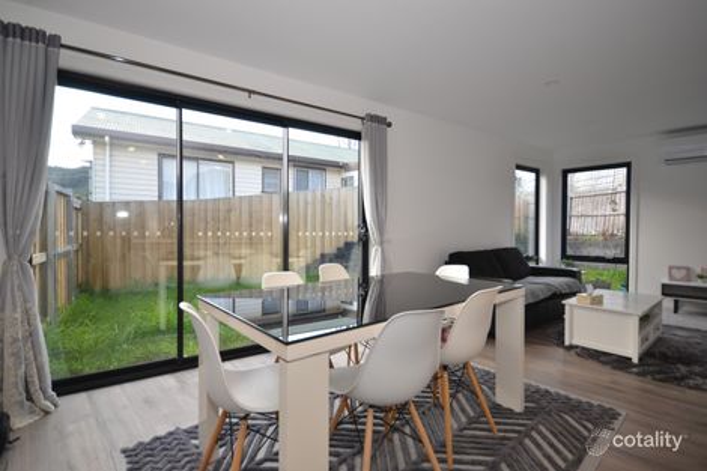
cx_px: 354
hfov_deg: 92.5
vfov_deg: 69.6
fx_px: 339
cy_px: 236
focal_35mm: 17
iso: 200
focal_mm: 11.5
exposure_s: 1/100
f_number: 5
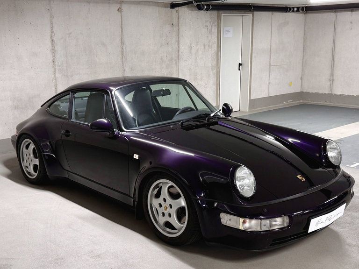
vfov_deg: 56.8
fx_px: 249
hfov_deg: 71.6
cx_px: 180
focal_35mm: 24
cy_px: 134
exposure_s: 1/50
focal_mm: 6.76
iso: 160
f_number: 1.78
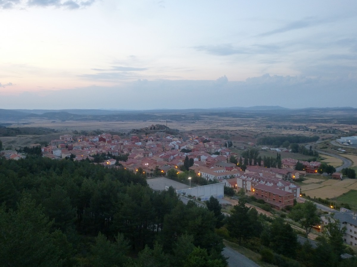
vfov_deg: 46.8
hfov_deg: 60.0
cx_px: 178
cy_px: 134
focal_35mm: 30
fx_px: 309
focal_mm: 5.4
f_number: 3.5
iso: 400
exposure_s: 1/20
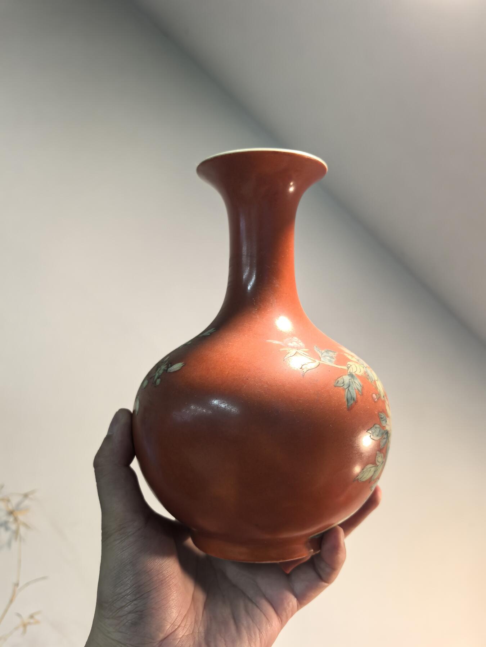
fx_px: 505
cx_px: 243
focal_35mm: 27
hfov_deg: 51.4
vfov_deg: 65.3
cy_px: 324
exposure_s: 1/850
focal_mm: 6.98
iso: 2500
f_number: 2
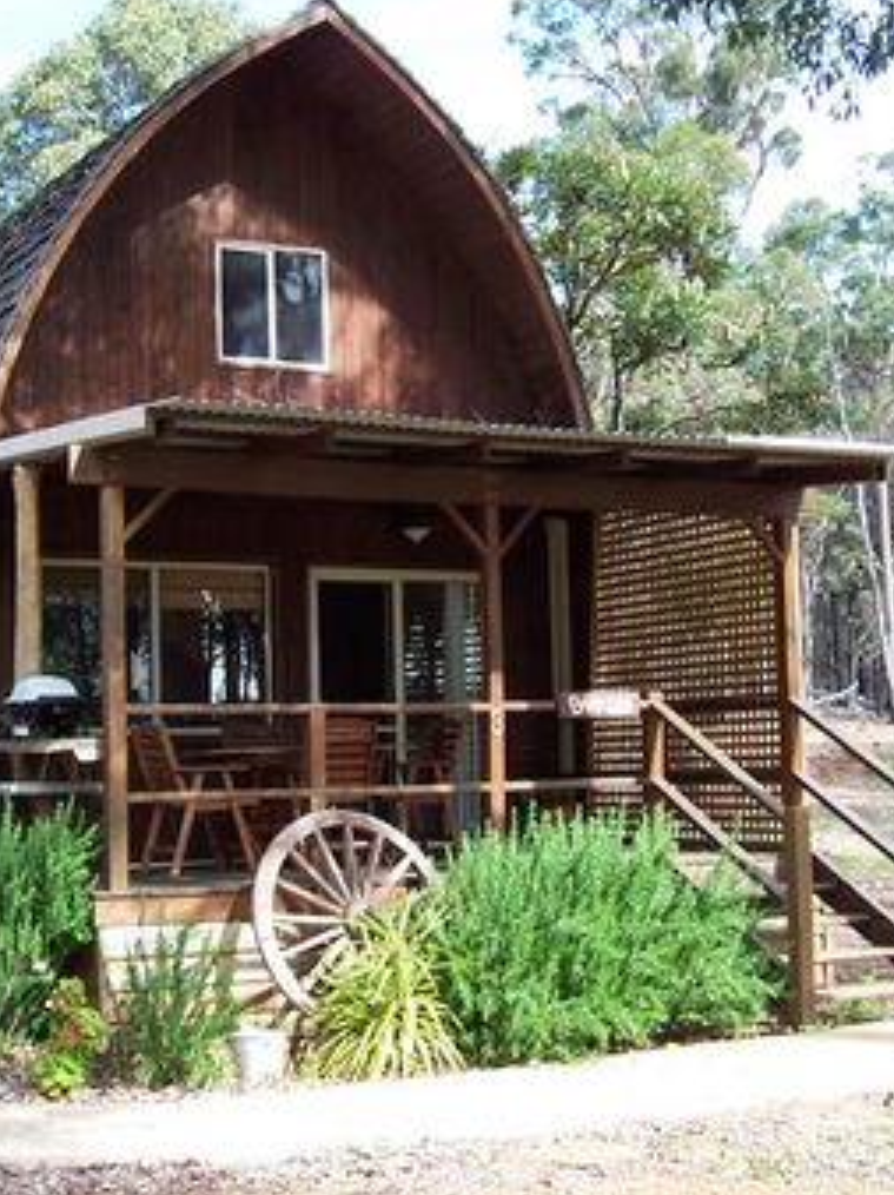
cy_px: 562
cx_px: 297
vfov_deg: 35.6
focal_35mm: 54
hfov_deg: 26.8
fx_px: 1862
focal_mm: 6.3
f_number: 2.8
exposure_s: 1/125
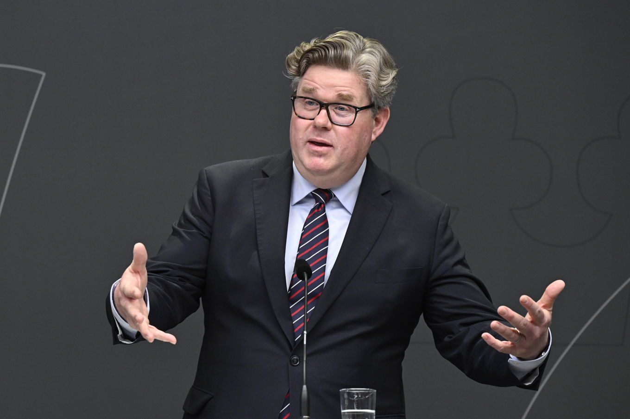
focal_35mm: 140
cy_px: 210
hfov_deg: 14.7
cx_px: 315
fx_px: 2449
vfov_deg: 9.8
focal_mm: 140
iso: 2500
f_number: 4
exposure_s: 1/400
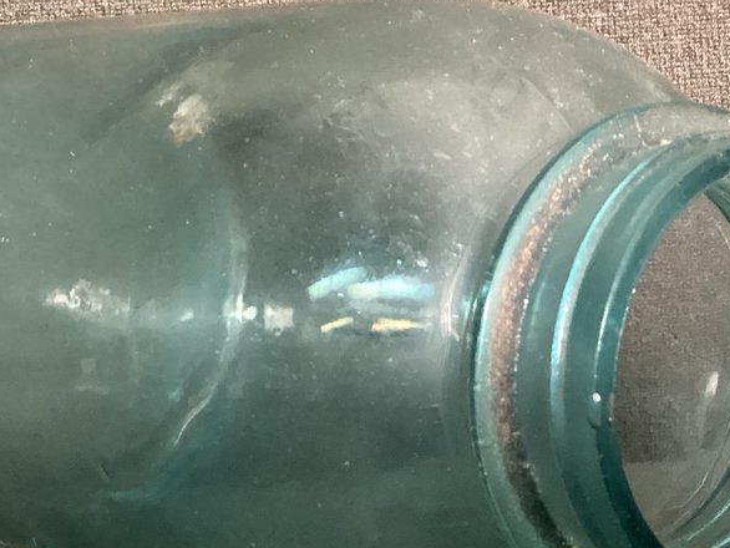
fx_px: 1688
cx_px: 741
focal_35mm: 80
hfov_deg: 23.3
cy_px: 329
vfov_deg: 18.4
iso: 640
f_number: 2.4
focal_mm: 3.3
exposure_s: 1/24
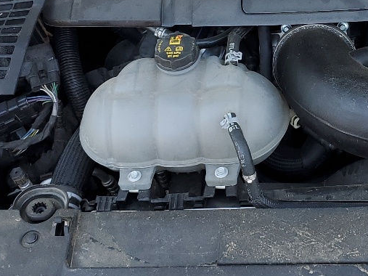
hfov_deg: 23.4
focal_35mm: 82
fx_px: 872
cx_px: 306
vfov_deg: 17.9
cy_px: 65
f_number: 1.5
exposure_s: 1/141
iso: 50
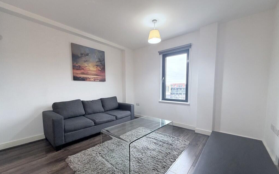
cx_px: 140
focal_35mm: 15
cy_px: 97
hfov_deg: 101.5
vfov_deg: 74.5
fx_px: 114
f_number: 2.2
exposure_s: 1/50
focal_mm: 2.22
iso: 250
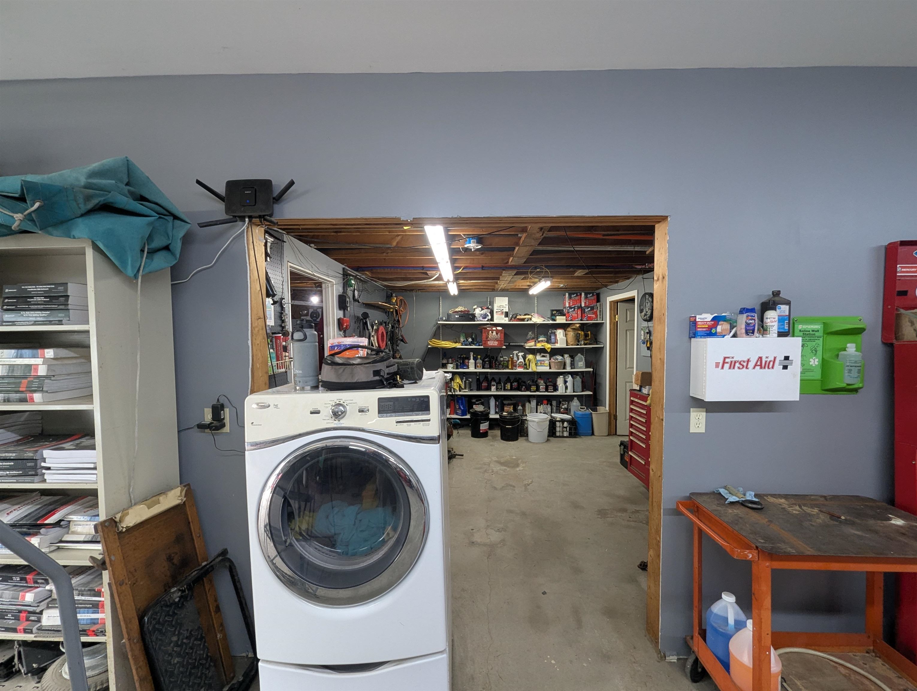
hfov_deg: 106.1
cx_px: 458
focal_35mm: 13
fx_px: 345
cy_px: 346
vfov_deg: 90.1
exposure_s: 1/30
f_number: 2.2
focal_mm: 1.95
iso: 55
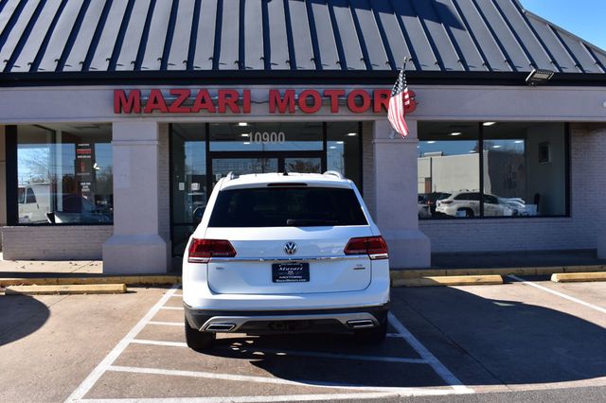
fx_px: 580
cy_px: 202
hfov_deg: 55.1
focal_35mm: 34
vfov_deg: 38.3
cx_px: 303
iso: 400
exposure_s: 1/400
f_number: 11
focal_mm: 23
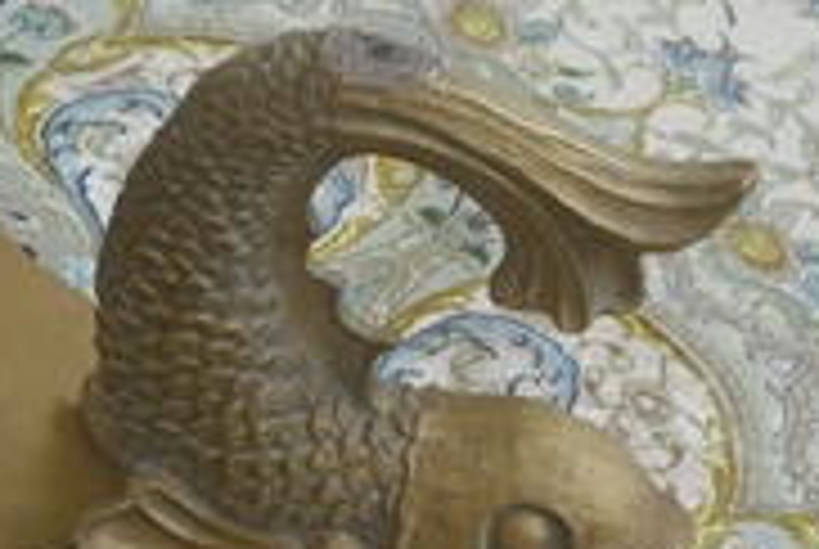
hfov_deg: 12.8
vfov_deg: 8.7
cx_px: 0
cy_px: 216
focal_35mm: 158
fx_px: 3600
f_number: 5.6
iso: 400
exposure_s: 1/125
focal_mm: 32
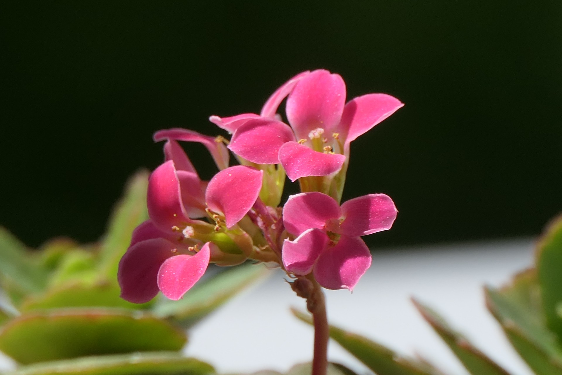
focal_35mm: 204
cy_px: 188
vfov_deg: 6.7
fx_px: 3184
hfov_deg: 10.1
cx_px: 281
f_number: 4.3
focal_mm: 74.5
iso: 125
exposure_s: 1/1000
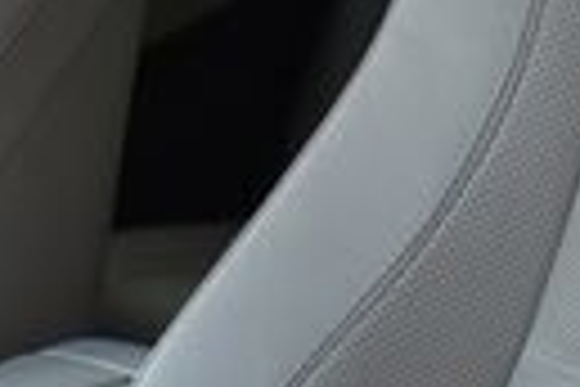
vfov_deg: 6.9
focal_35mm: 190
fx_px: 3061
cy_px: 886
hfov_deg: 10.7
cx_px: 670
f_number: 4.5
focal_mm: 24
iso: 500
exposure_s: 1/80
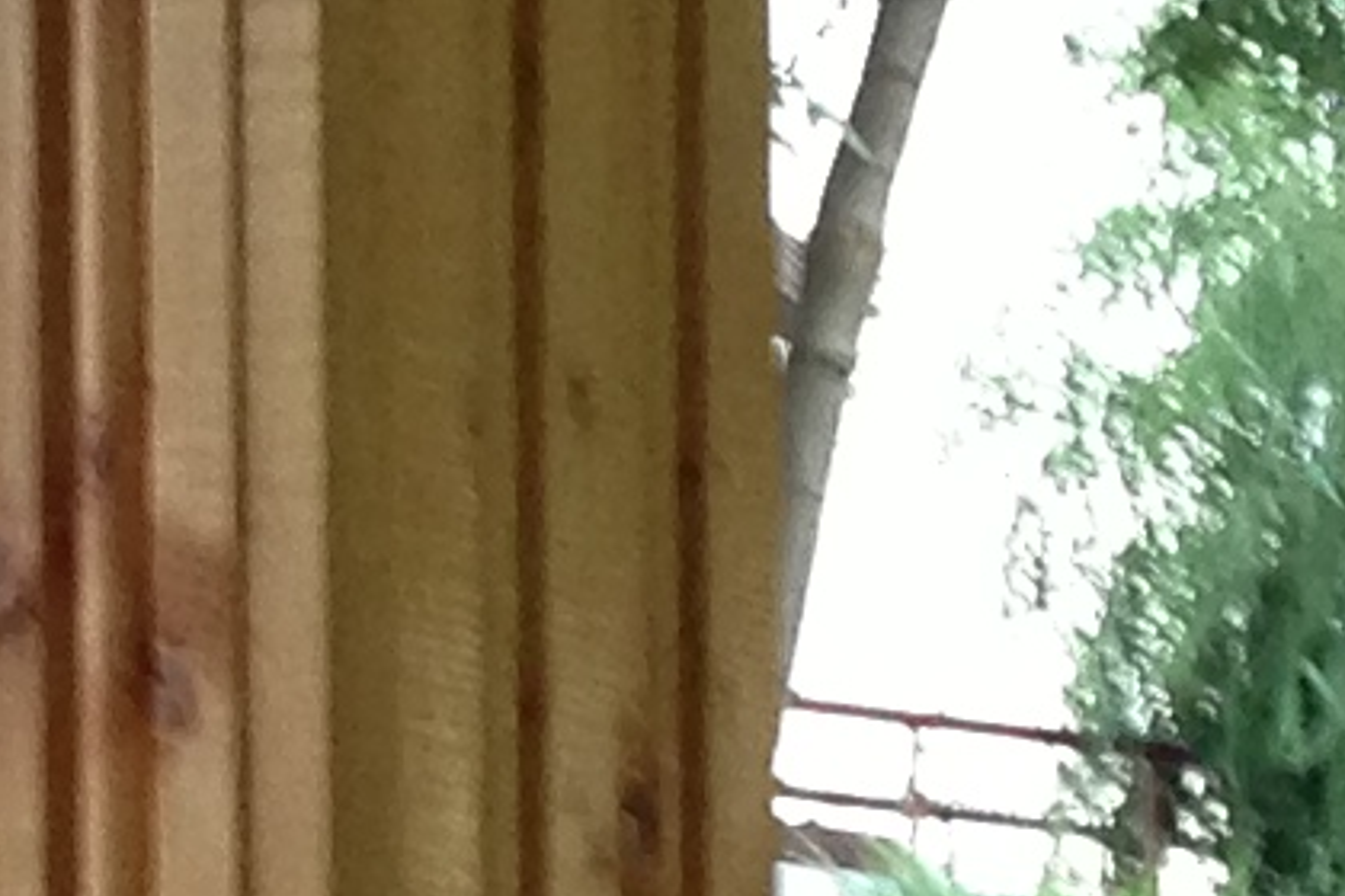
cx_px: -70
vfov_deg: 5.0
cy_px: 2266
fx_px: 9975
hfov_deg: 7.7
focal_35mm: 267
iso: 160
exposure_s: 1/20
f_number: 2.4
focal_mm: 4.13
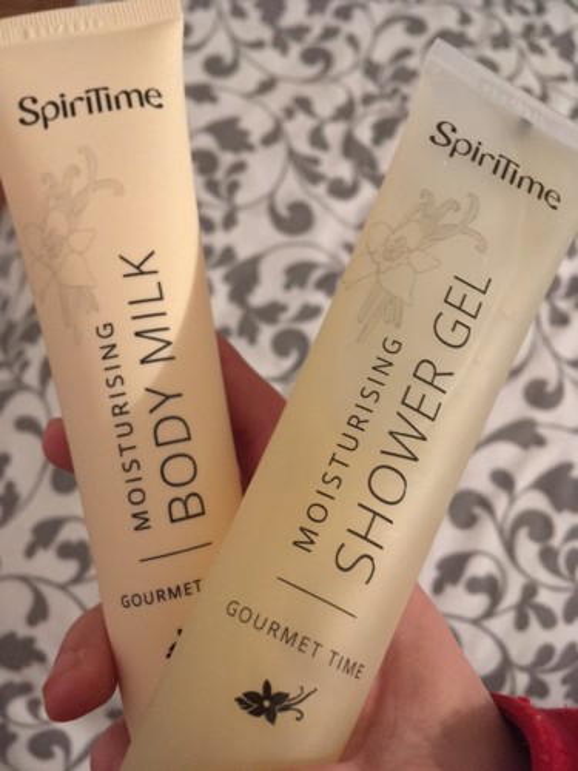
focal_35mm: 29
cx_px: 289
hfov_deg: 48.2
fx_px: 646
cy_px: 386
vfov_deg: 61.7
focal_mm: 4.15
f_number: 2.2
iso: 320
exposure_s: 1/17
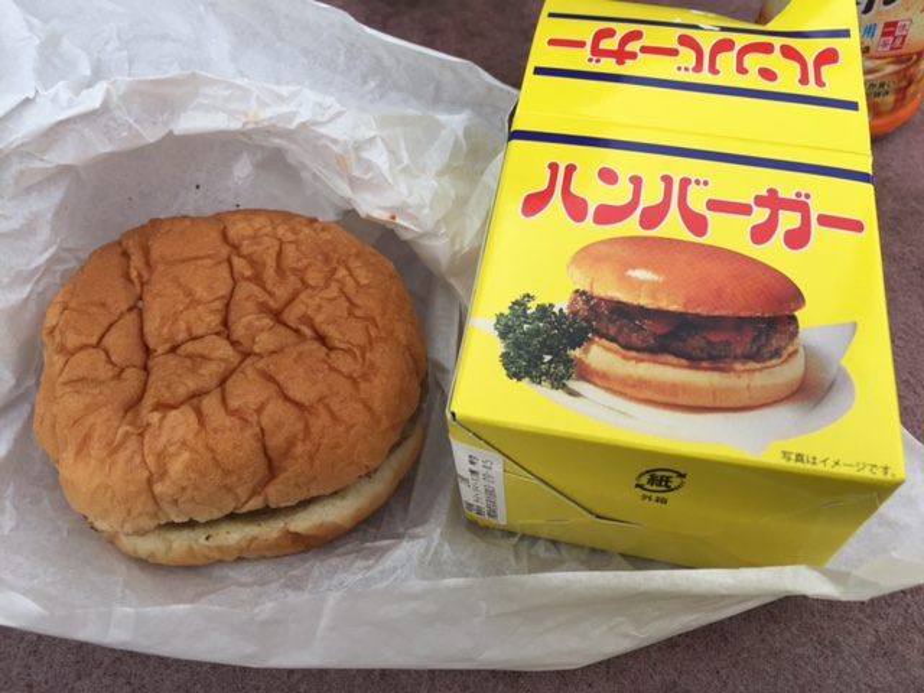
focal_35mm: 29
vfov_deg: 48.2
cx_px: 462
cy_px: 346
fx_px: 774
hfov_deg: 61.7
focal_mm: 4.15
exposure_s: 1/120
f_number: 2.2
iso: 50
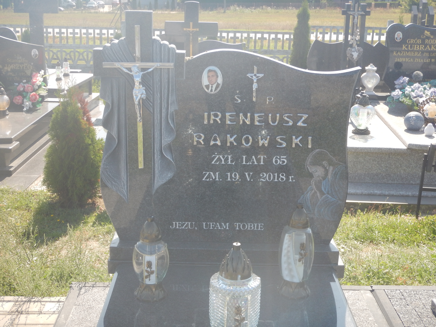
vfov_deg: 28.0
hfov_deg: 36.8
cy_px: 164
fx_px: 655
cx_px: 218
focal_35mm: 52
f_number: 4.3
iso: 125
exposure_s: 1/250
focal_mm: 9.2
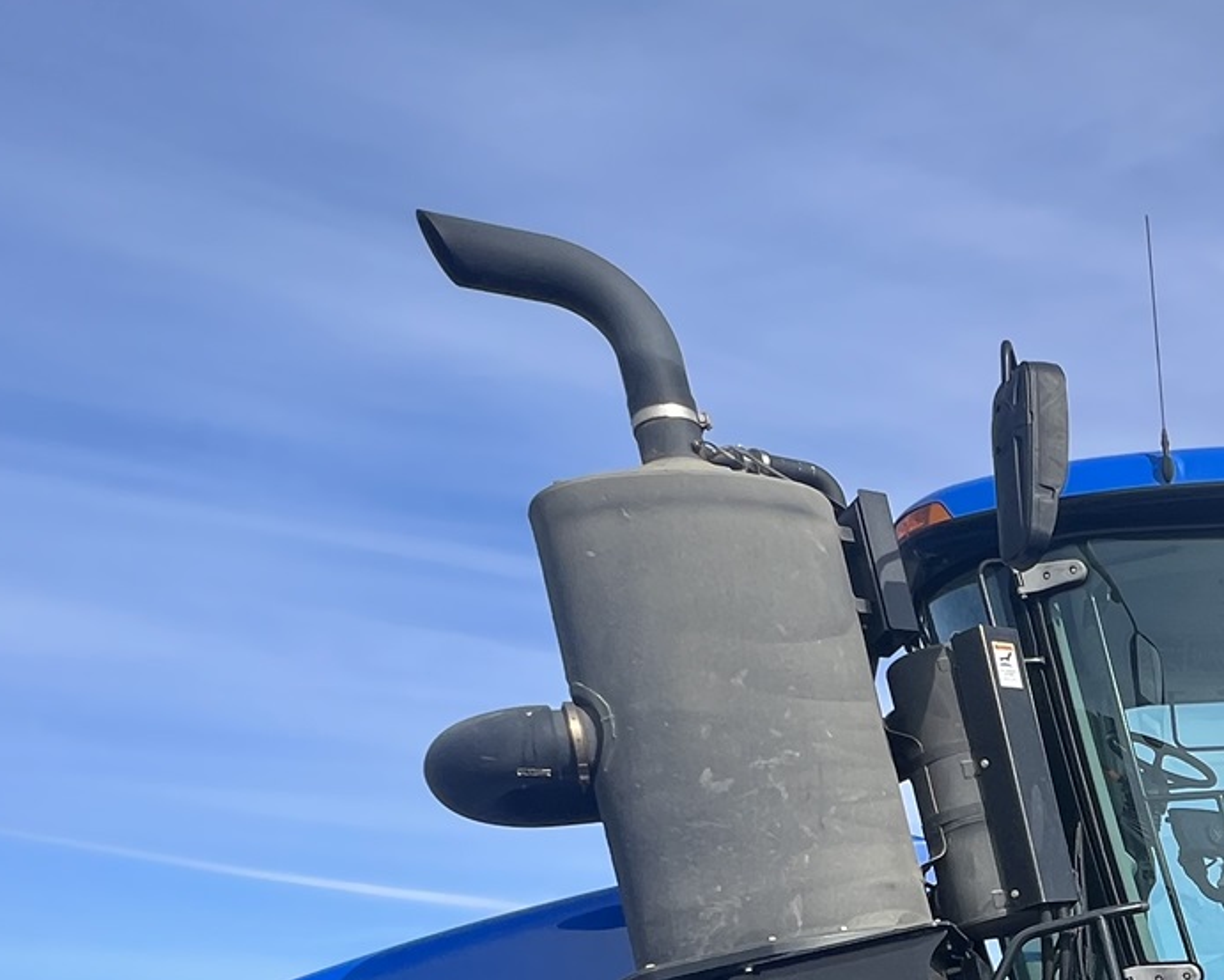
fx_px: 1341
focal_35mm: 37
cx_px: 1422
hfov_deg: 38.3
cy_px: 1076
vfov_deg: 34.7
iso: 32
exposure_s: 1/1179
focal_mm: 1.57
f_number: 1.8
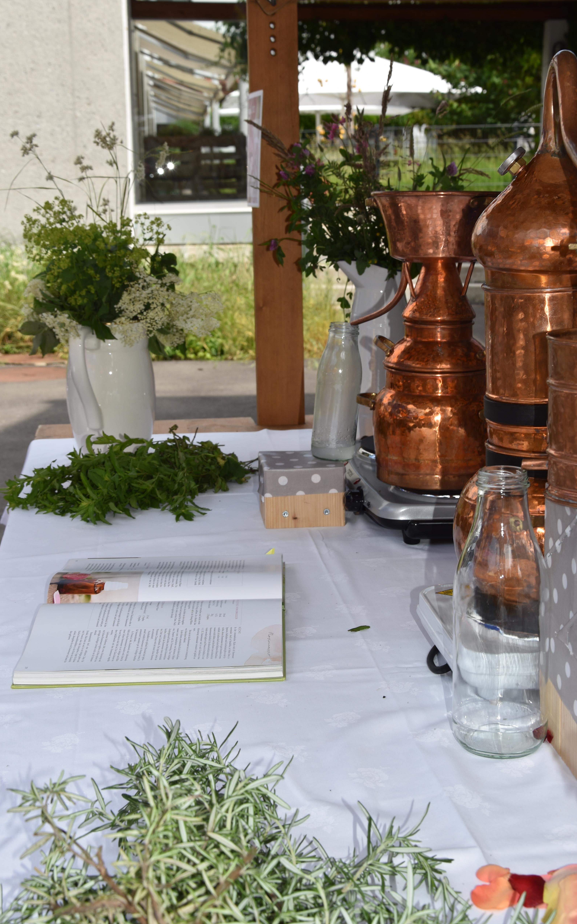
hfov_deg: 22.4
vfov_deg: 35.1
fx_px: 1459
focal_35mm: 58
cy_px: 466
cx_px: 308
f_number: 8
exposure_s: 1/200
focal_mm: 32
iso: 100
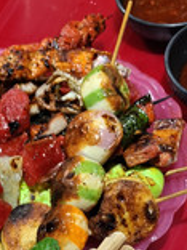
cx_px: -38
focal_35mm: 93
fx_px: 670
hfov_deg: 15.3
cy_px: 279
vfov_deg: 20.1
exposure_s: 1/50
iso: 64
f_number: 1.8
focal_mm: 4.22
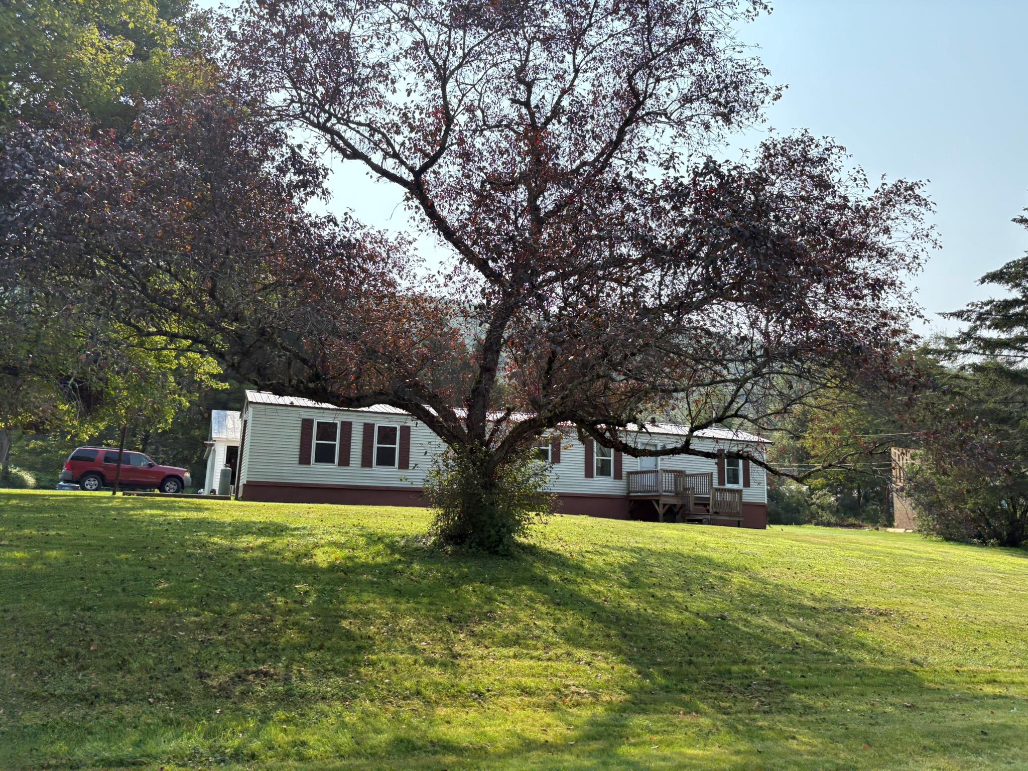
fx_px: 772
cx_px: 514
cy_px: 386
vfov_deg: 53.1
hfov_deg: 67.3
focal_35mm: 26
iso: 50
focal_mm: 5.96
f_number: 1.6
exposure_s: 1/2075
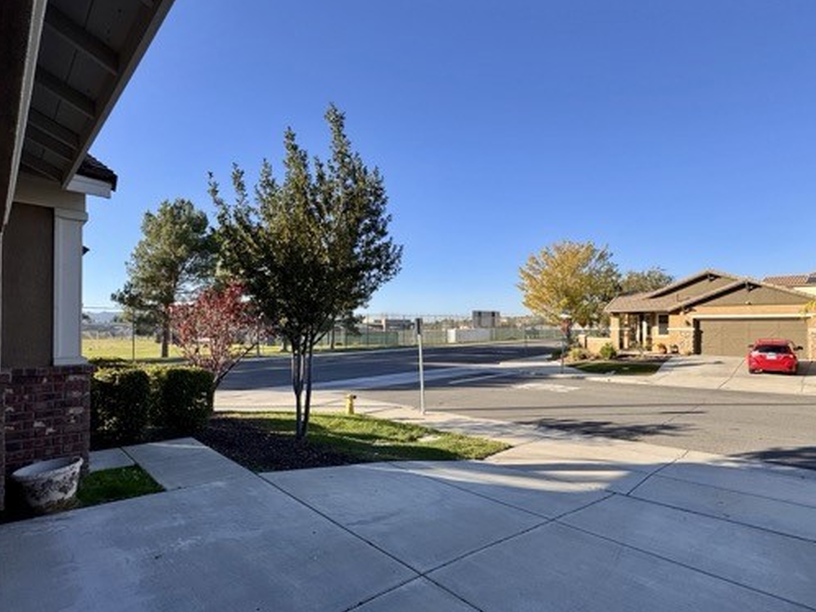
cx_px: 400
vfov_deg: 71.5
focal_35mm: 18
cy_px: 325
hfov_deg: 87.8
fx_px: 424
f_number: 2.2
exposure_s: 1/1006
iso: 50
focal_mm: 2.22
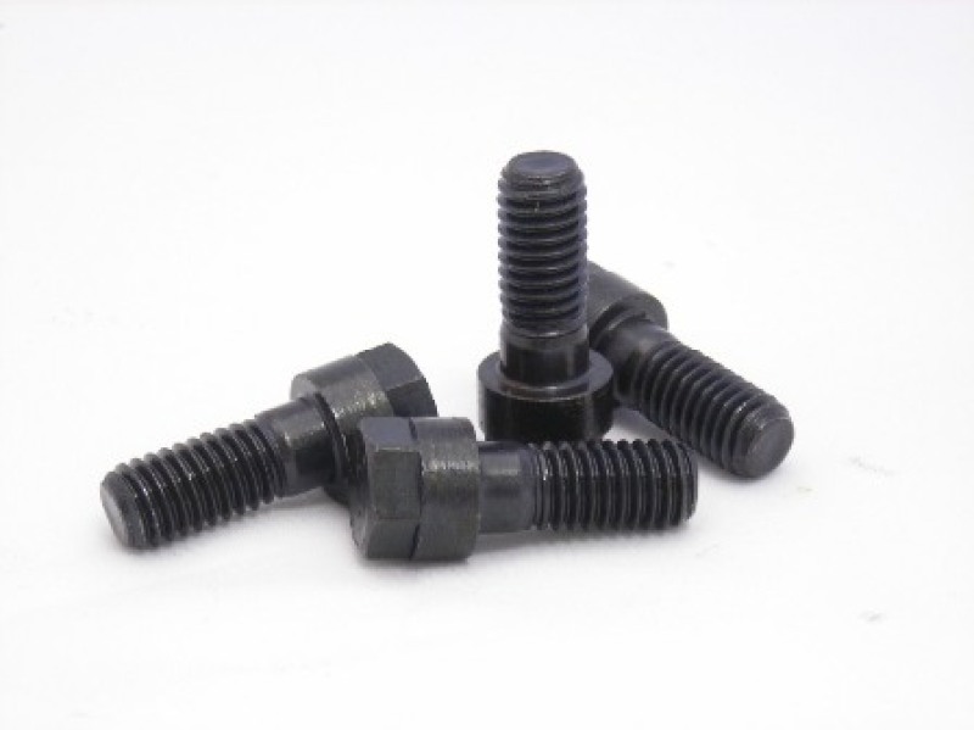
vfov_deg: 12.8
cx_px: 487
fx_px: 3262
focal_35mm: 116
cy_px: 365
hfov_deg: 17.0
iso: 109
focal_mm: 19.2
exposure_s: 1/4
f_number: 5.3
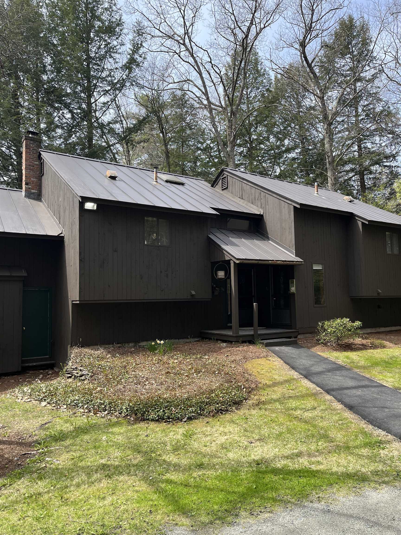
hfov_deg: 53.1
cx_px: 200
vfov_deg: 67.3
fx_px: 402
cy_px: 268
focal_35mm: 26
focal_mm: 5.1
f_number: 1.6
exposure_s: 1/1009
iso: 50
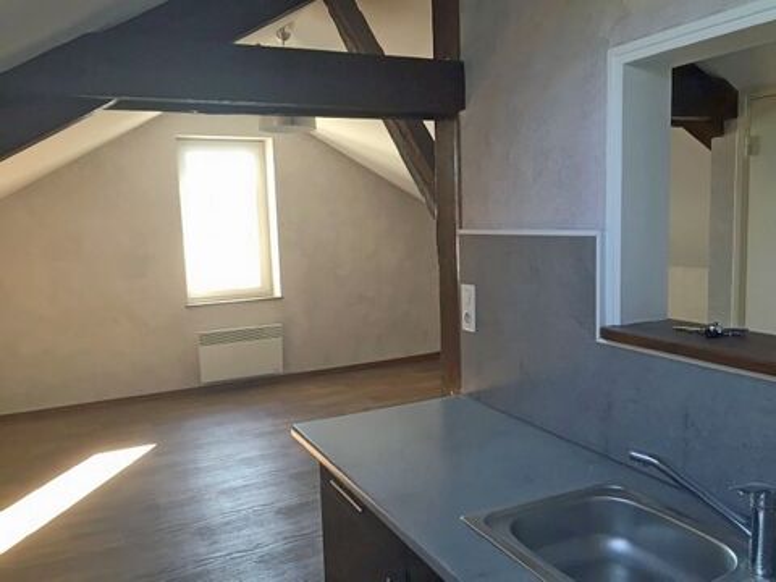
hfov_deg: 61.7
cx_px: 388
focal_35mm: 29
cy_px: 291
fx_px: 650
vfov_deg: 48.2
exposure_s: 1/30
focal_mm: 4.15
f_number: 2.2
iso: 32
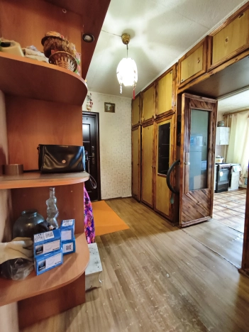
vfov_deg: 98.2
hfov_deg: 81.7
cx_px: 124
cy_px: 166
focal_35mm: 15
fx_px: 144
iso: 1250
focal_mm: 1.91
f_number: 2.2
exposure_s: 1/20
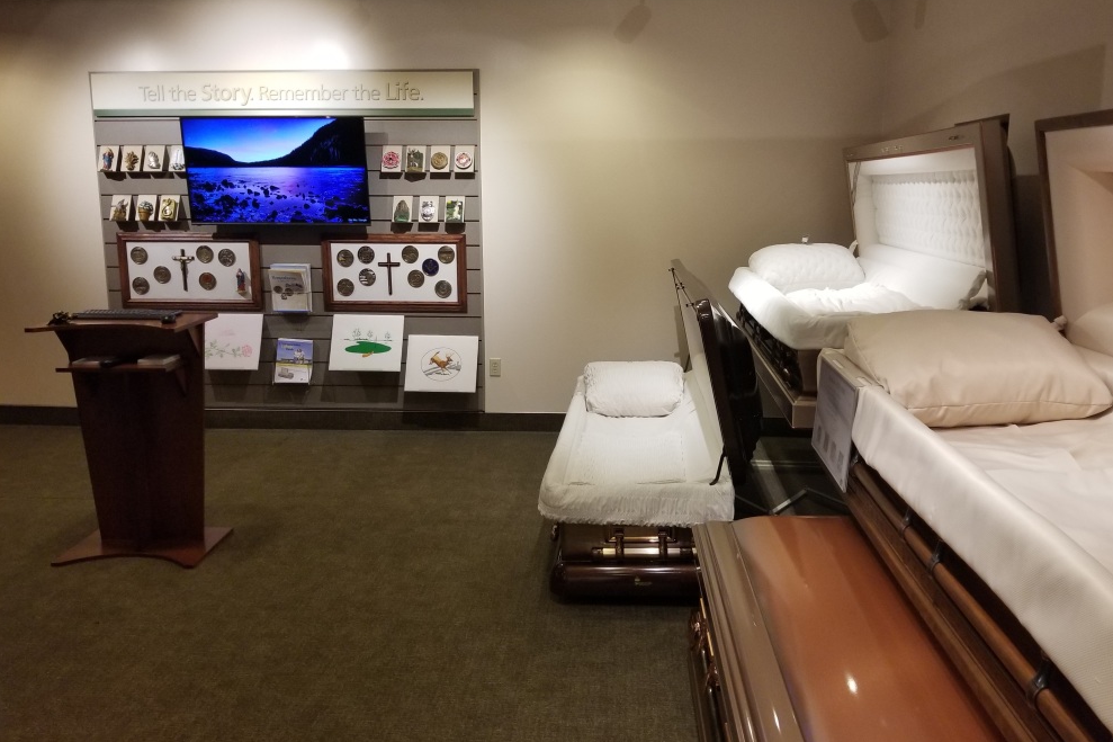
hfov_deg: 65.5
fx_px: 865
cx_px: 572
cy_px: 357
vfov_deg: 46.4
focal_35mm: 28
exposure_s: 1/60
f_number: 1.7
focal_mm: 4.25
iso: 200
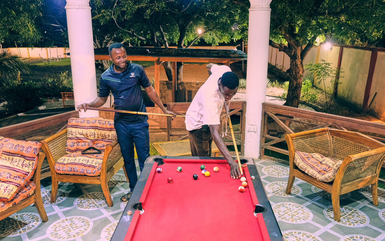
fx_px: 304
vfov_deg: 43.2
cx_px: 193
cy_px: 117
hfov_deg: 64.6
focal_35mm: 29
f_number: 2.8
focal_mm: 18.8
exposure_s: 1/13
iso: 2000
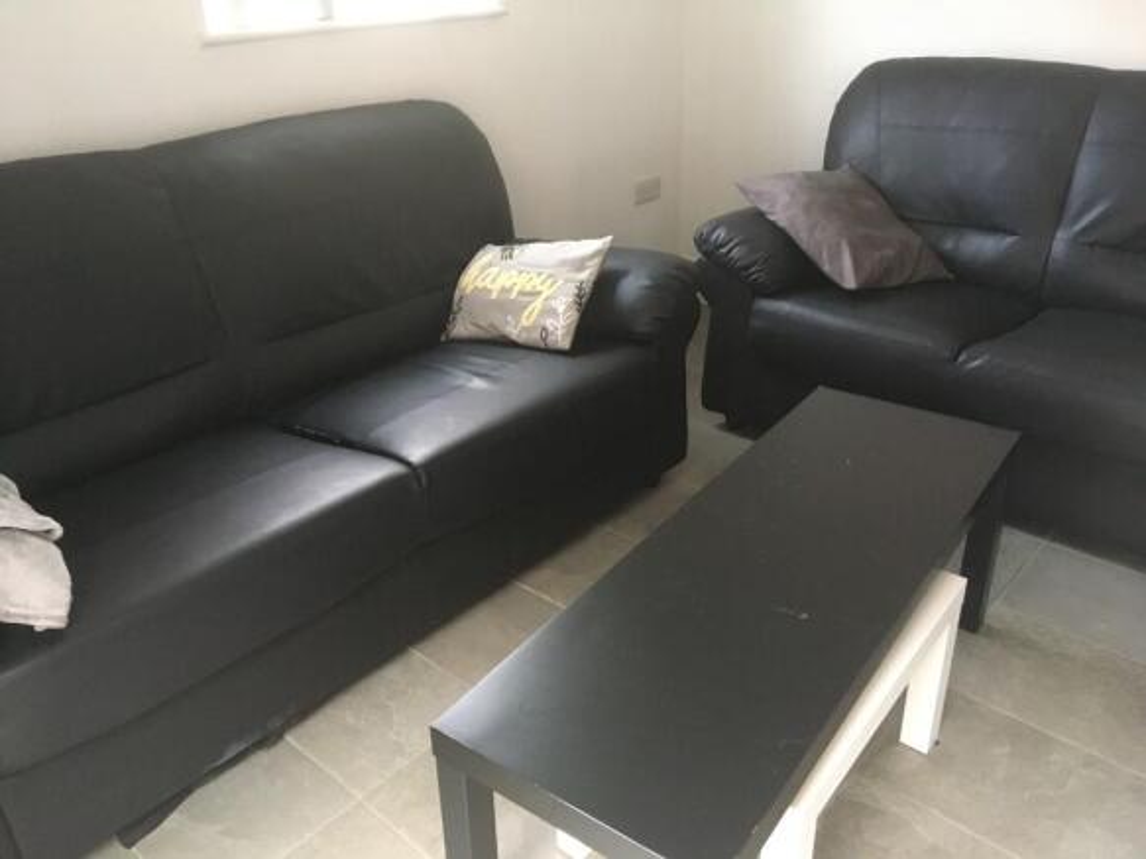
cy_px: 430
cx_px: 573
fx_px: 960
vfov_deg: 48.2
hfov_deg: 61.7
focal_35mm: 29
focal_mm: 4.15
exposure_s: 1/17
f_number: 2.2
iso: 250
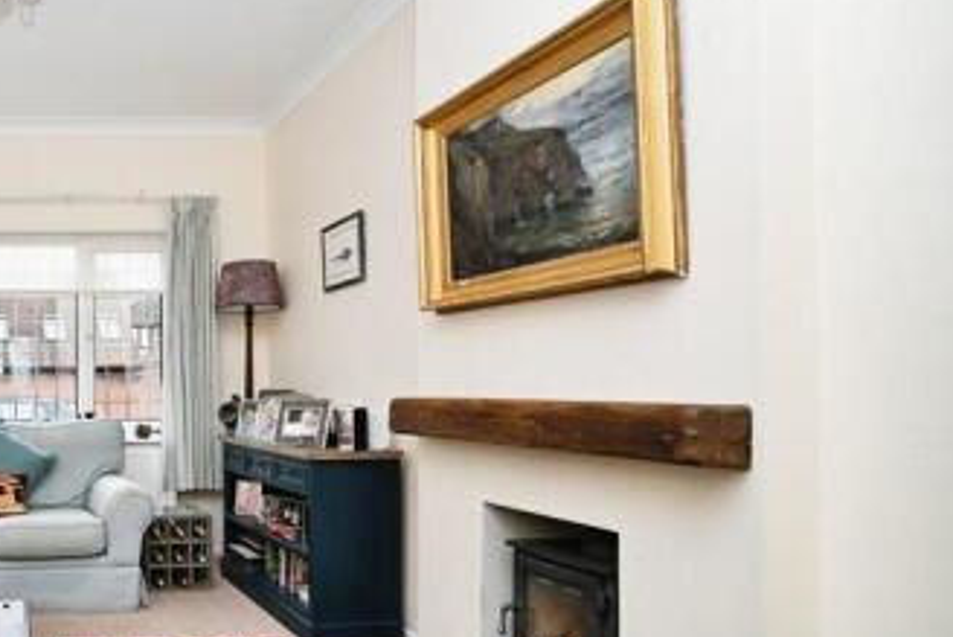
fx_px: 742
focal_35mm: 28
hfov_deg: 53.2
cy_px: 382
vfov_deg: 46.2
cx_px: 22
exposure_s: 1/60
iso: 100
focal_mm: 14
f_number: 4.5
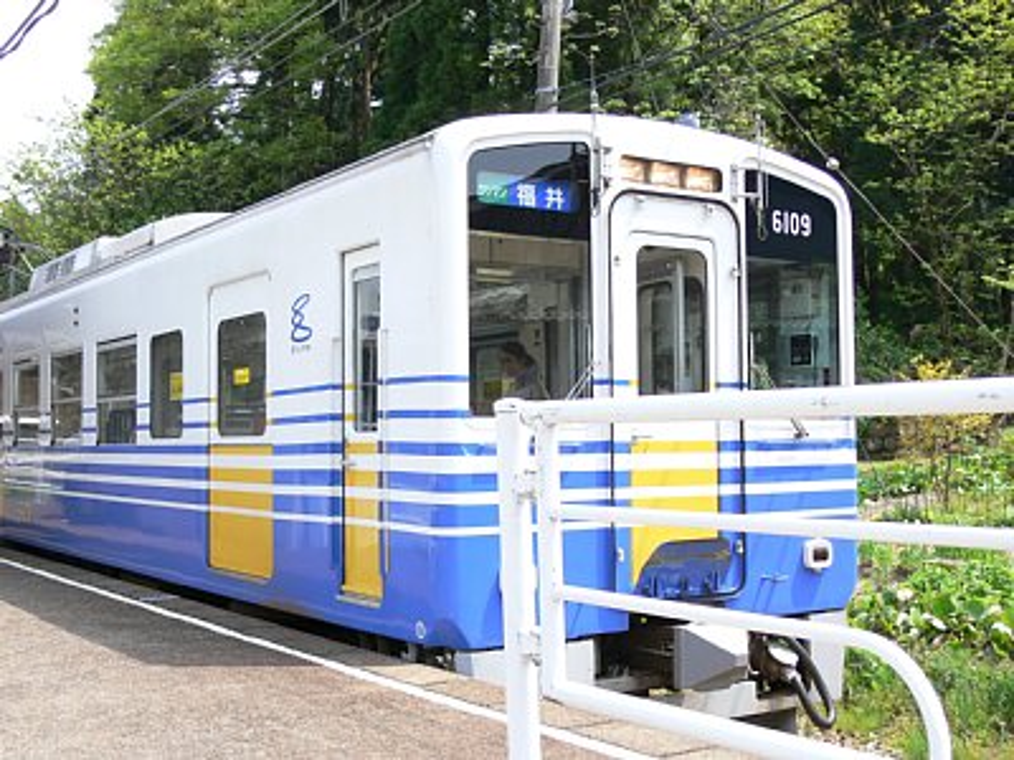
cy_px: 380
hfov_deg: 42.9
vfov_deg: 32.9
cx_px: 507
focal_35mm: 44
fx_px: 1289
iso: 100
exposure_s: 1/400
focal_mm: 9.4
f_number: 3.6
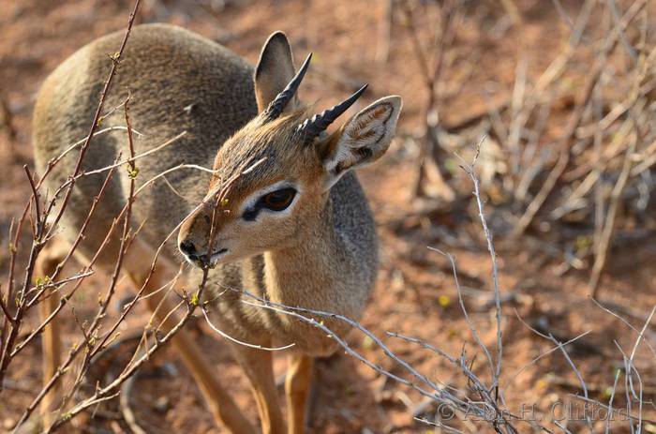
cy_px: 217
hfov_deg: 7.6
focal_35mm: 270
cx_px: 328
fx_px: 4908
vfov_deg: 5.1
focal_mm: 180
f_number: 5
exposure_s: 1/500
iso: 500
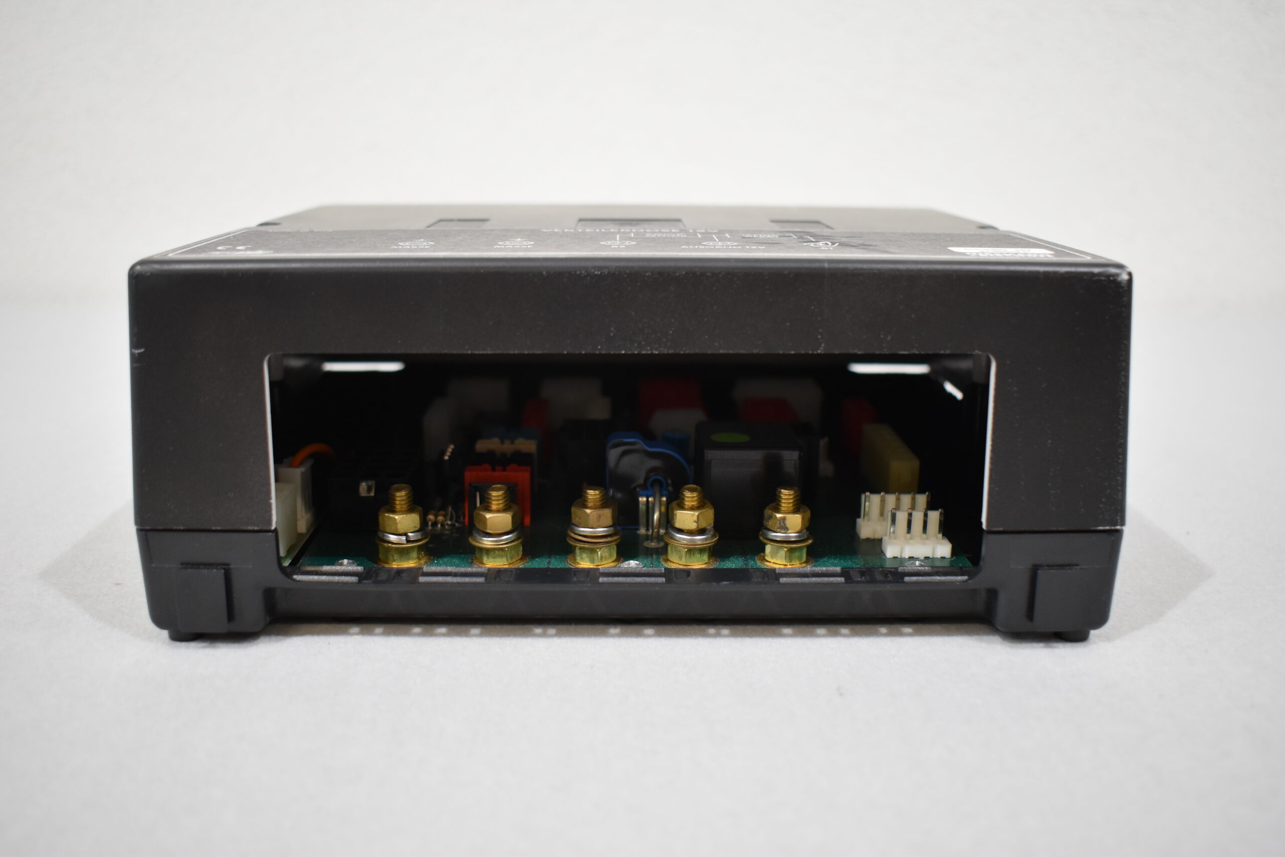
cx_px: 642
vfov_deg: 38.4
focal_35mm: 34
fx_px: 1231
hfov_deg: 55.1
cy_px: 428
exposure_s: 1/125
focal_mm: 23
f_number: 3.8
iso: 800
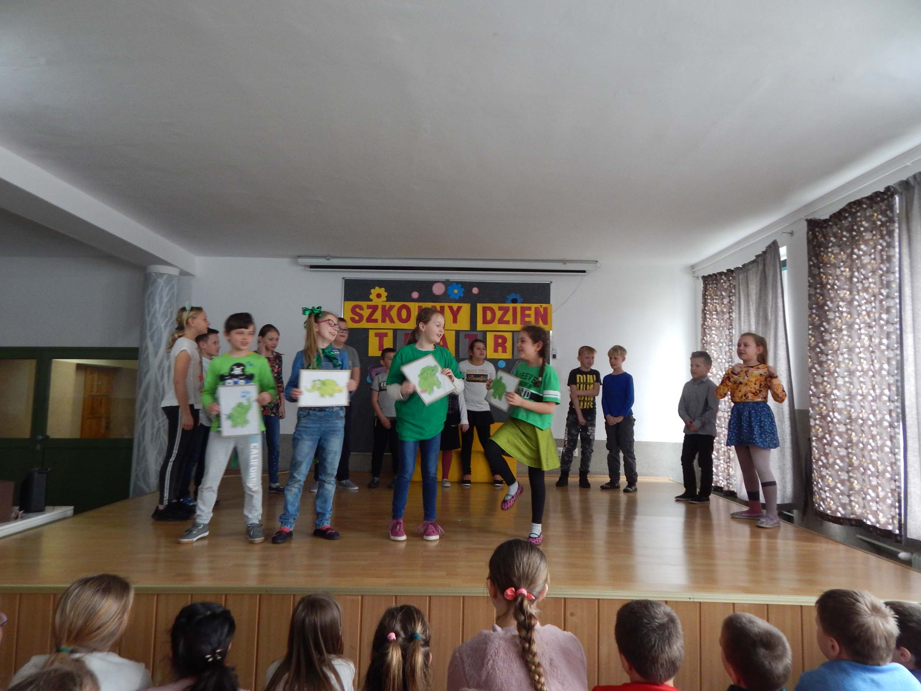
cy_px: 346
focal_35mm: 22
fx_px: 585
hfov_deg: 76.4
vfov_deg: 61.1
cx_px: 460
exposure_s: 1/30
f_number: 3
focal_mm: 4
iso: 250
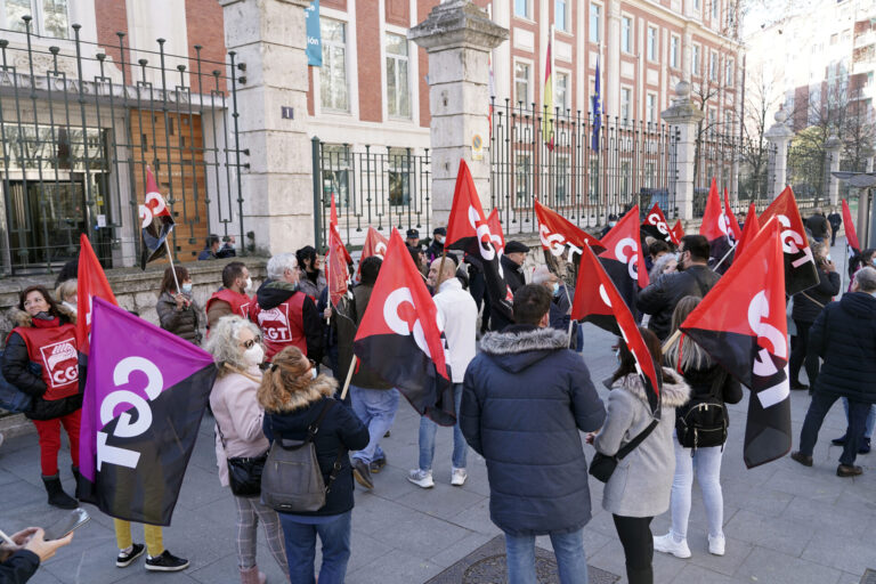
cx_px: 438
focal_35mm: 29
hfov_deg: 63.7
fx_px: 706
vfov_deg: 45.0
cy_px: 292
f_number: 4
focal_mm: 29
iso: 200
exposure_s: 1/160
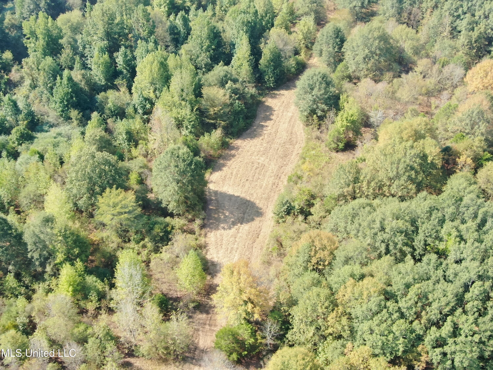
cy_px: 185
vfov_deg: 31.5
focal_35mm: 46
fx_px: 655
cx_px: 246
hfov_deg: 41.2
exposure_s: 1/10
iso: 400
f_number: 3.7
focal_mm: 8.06
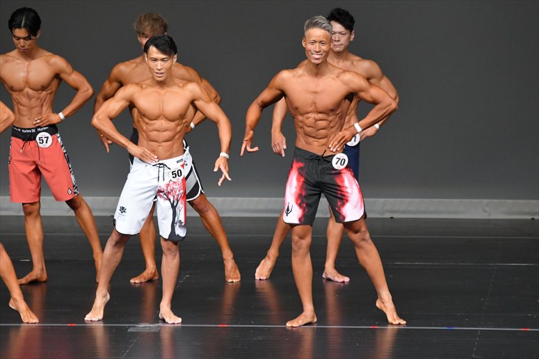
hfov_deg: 6.5
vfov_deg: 4.4
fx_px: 4714
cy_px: 180
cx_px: 270
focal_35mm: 315
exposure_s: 1/400
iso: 4000
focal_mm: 210
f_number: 5.6
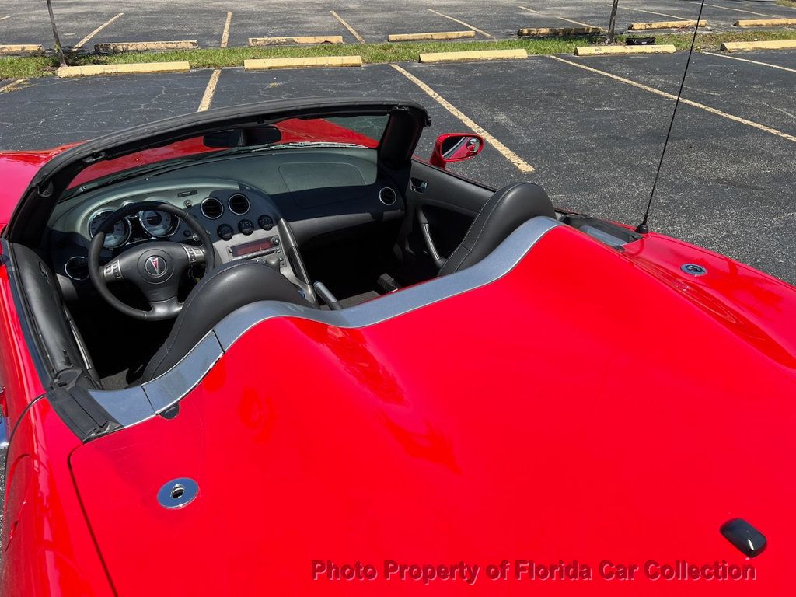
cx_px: 398
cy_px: 298
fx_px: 598
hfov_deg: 67.3
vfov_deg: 53.1
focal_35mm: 26
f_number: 1.5
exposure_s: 1/2165
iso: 50
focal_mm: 5.7
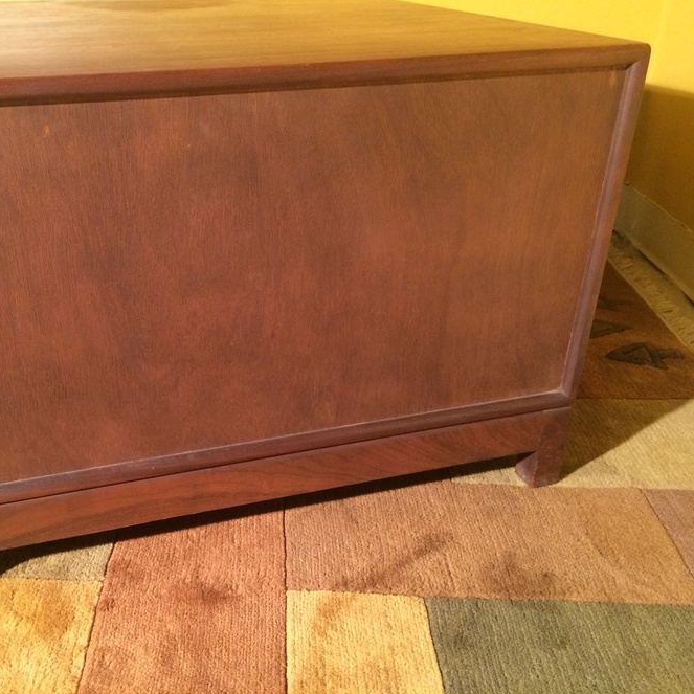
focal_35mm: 36
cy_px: 347
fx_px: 817
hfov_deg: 45.5
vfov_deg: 46.0
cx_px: 242
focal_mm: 4.12
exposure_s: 1/30
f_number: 2.2
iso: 200
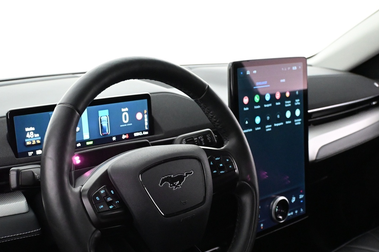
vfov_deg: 28.0
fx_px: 503
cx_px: 164
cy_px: 168
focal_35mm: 48
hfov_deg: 41.2
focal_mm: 21
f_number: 4
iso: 5000
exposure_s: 1/60
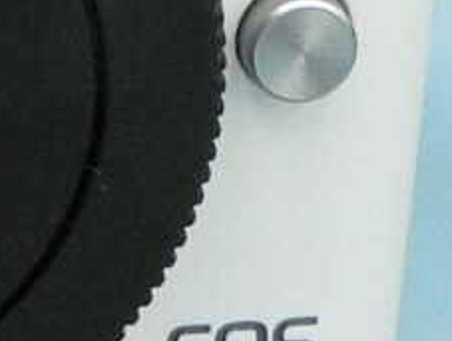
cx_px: -444
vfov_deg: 7.7
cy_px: -175
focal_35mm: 190
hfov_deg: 9.7
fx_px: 2485
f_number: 4.5
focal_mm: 6
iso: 400
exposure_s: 1/80
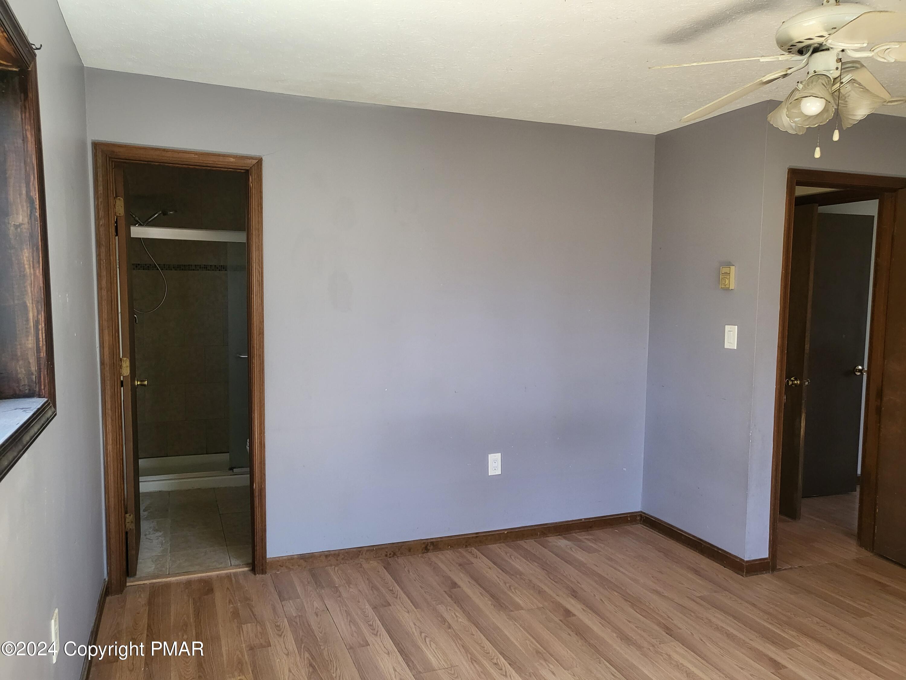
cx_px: 453
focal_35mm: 26
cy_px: 340
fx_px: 680
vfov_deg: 53.1
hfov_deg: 67.3
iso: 200
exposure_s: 1/40
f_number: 1.8
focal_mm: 4.25
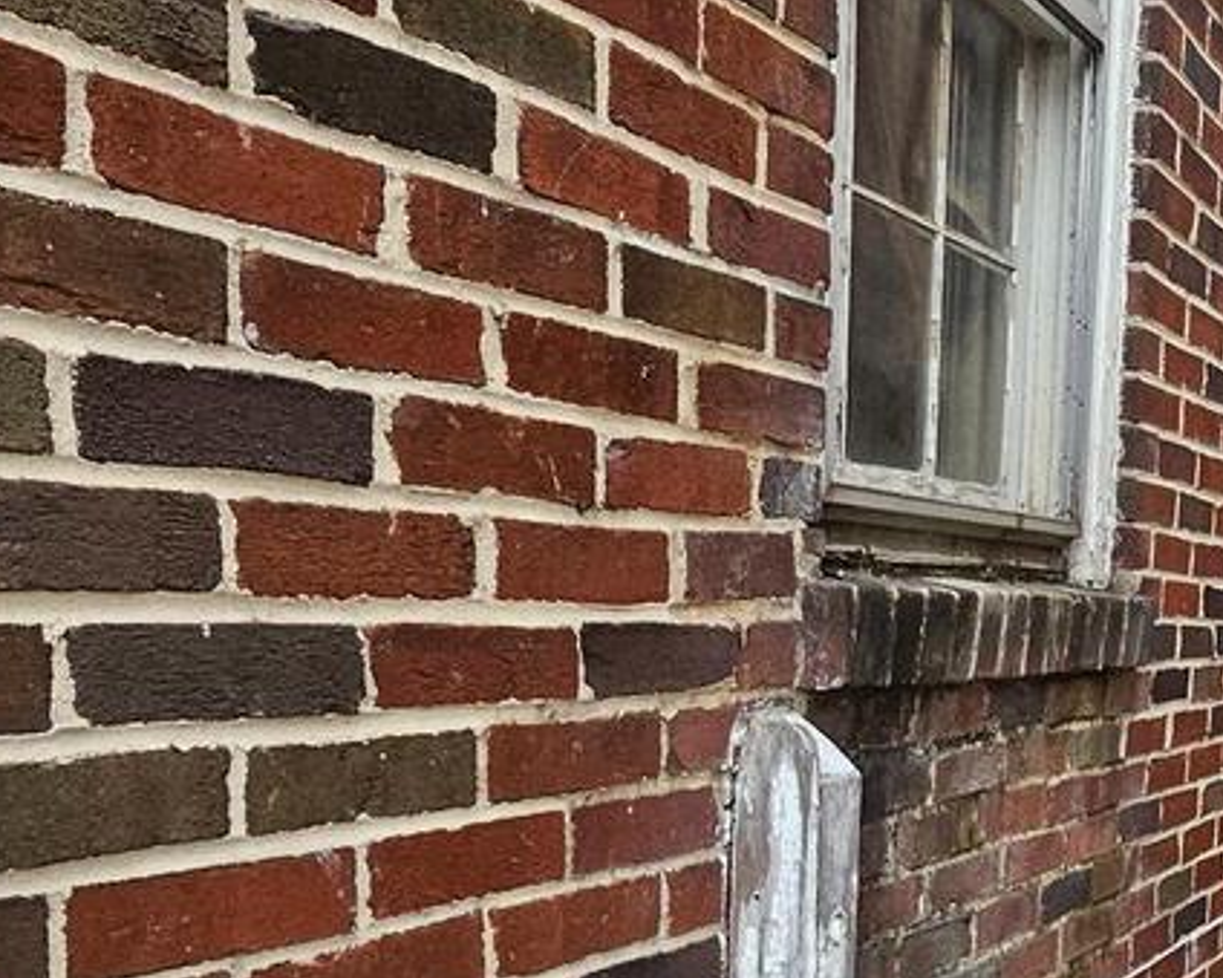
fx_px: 1665
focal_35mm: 46
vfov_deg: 31.3
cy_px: 868
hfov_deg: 36.5
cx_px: 1209
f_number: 2.2
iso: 80
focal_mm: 1.74
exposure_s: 1/77.4
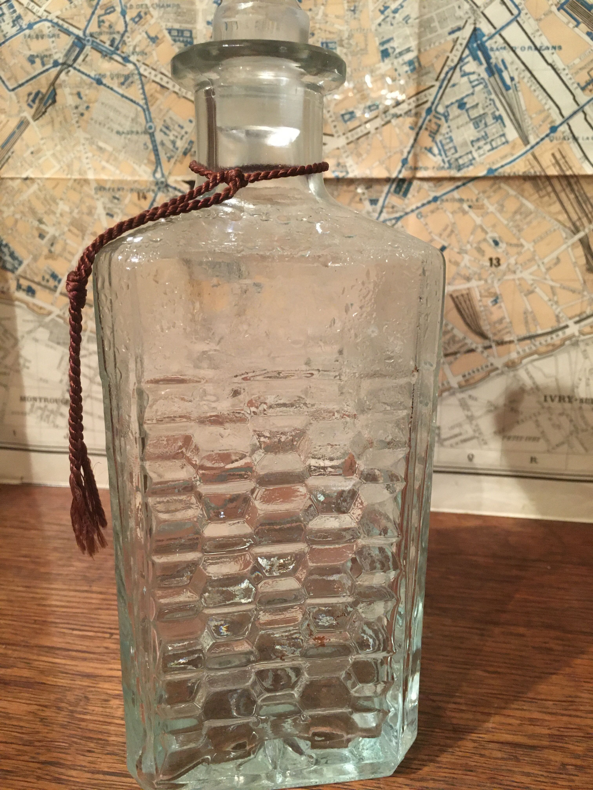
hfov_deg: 48.2
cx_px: 296
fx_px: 662
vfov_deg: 61.7
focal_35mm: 29
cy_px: 395
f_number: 2.2
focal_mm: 4.15
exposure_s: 1/17
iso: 200
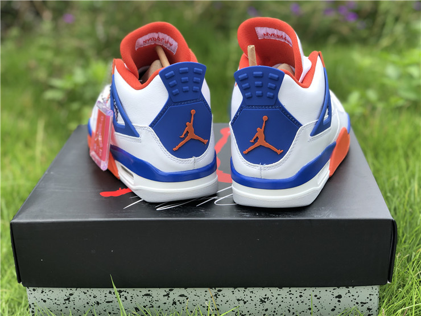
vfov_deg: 28.0
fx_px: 632
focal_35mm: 52
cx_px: 210
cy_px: 158
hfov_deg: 36.8
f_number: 2.4
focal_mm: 6
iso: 16
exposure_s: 1/407
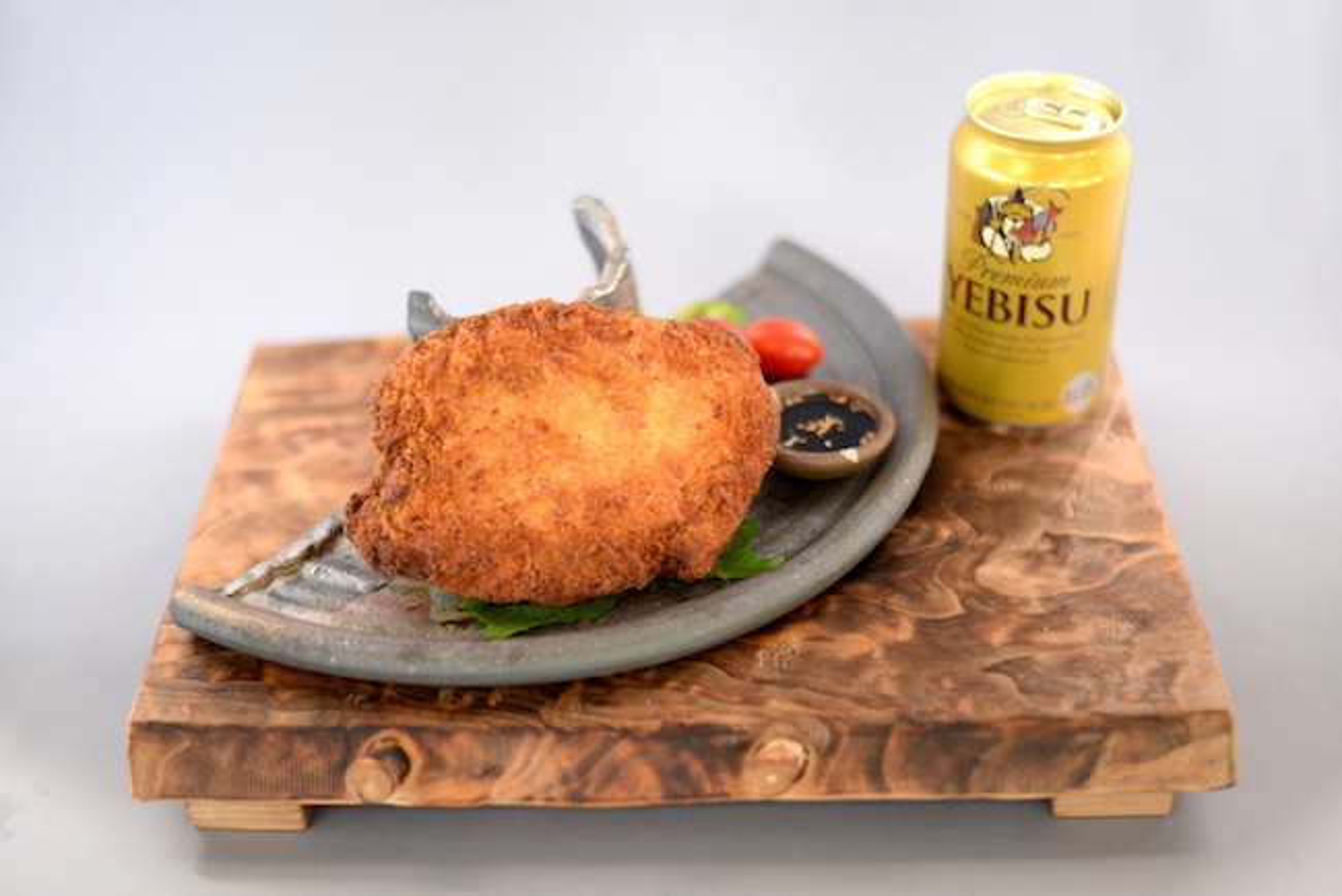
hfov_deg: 39.6
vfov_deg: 27.0
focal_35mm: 50
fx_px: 1865
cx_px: 671
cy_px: 448
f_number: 1.8
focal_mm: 50
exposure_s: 1/1000
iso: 1000
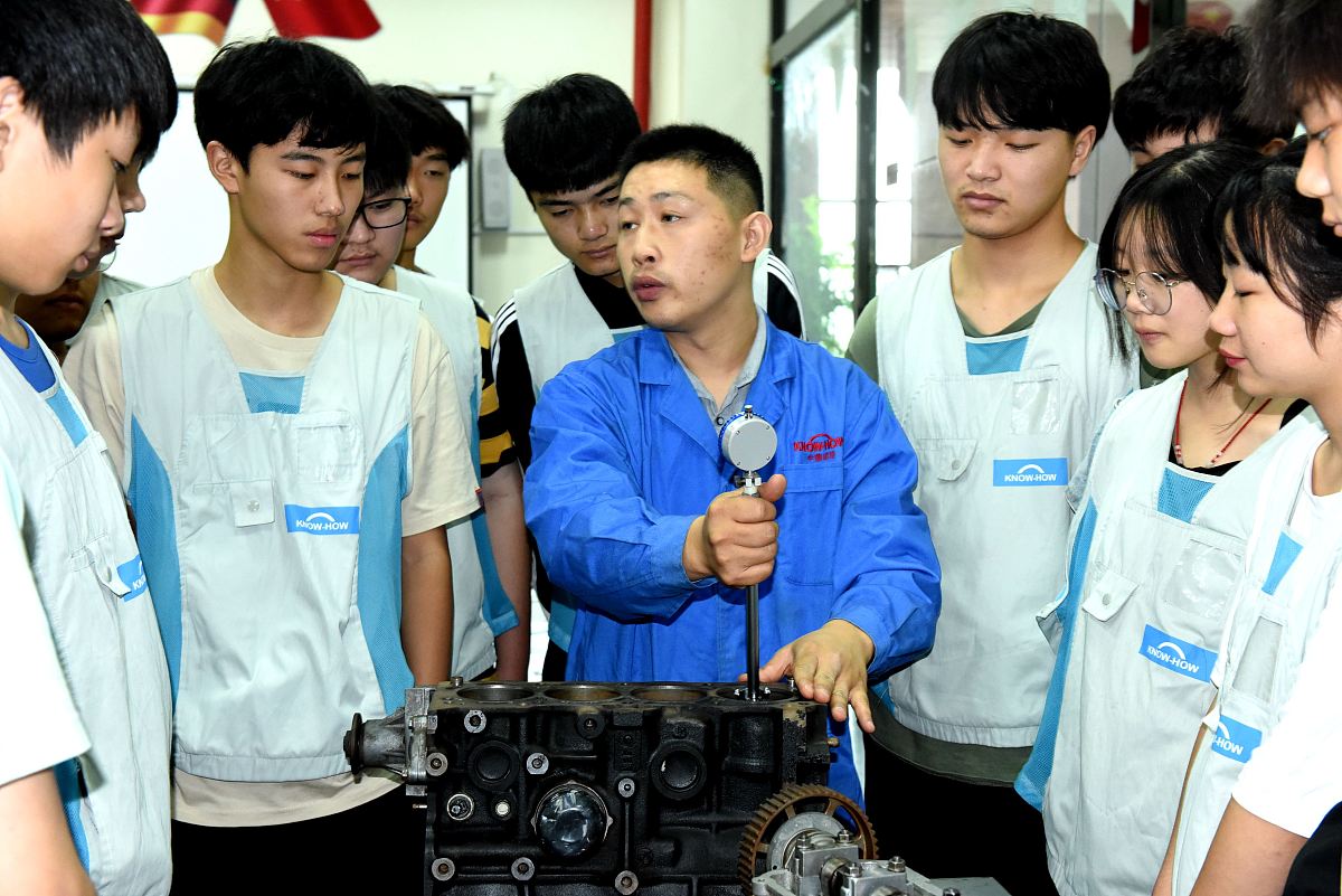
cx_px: 671
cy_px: 448
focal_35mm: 48
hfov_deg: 41.1
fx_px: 1790
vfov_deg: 28.1
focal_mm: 48
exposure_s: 1/30
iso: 3200
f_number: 7.1
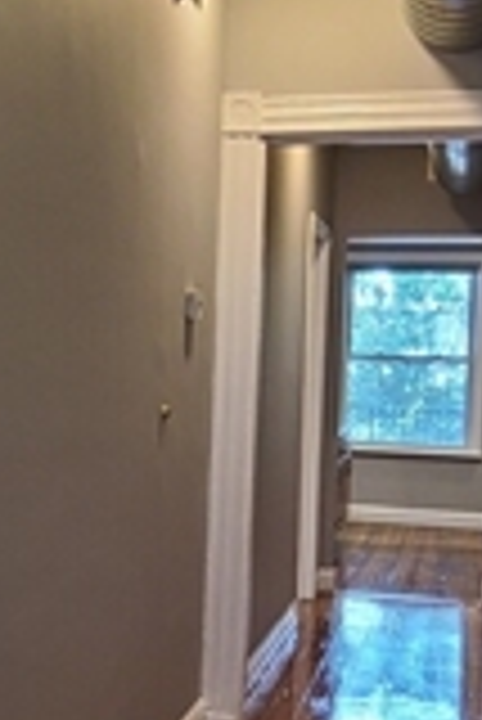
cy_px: 382
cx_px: -72
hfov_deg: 19.9
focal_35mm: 65
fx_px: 1303
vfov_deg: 30.9
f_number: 2.2
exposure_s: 1/59
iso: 200
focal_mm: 2.2
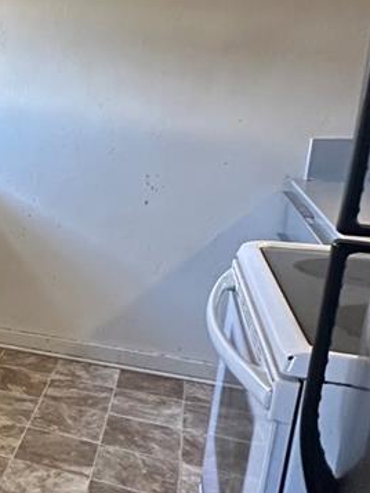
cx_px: -233
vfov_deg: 40.4
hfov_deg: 22.8
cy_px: 250
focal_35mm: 47
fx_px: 669
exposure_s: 1/60
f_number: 2.2
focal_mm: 2.22
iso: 200
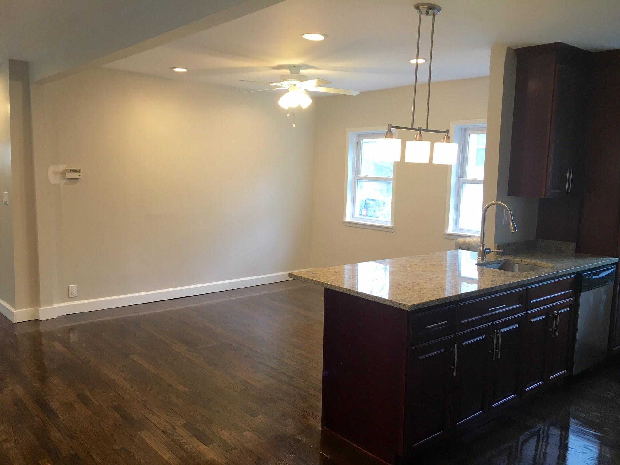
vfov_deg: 48.2
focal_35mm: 29
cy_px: 232
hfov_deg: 61.7
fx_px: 519
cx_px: 310
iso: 50
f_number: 2.2
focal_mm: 4.15
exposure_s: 1/30
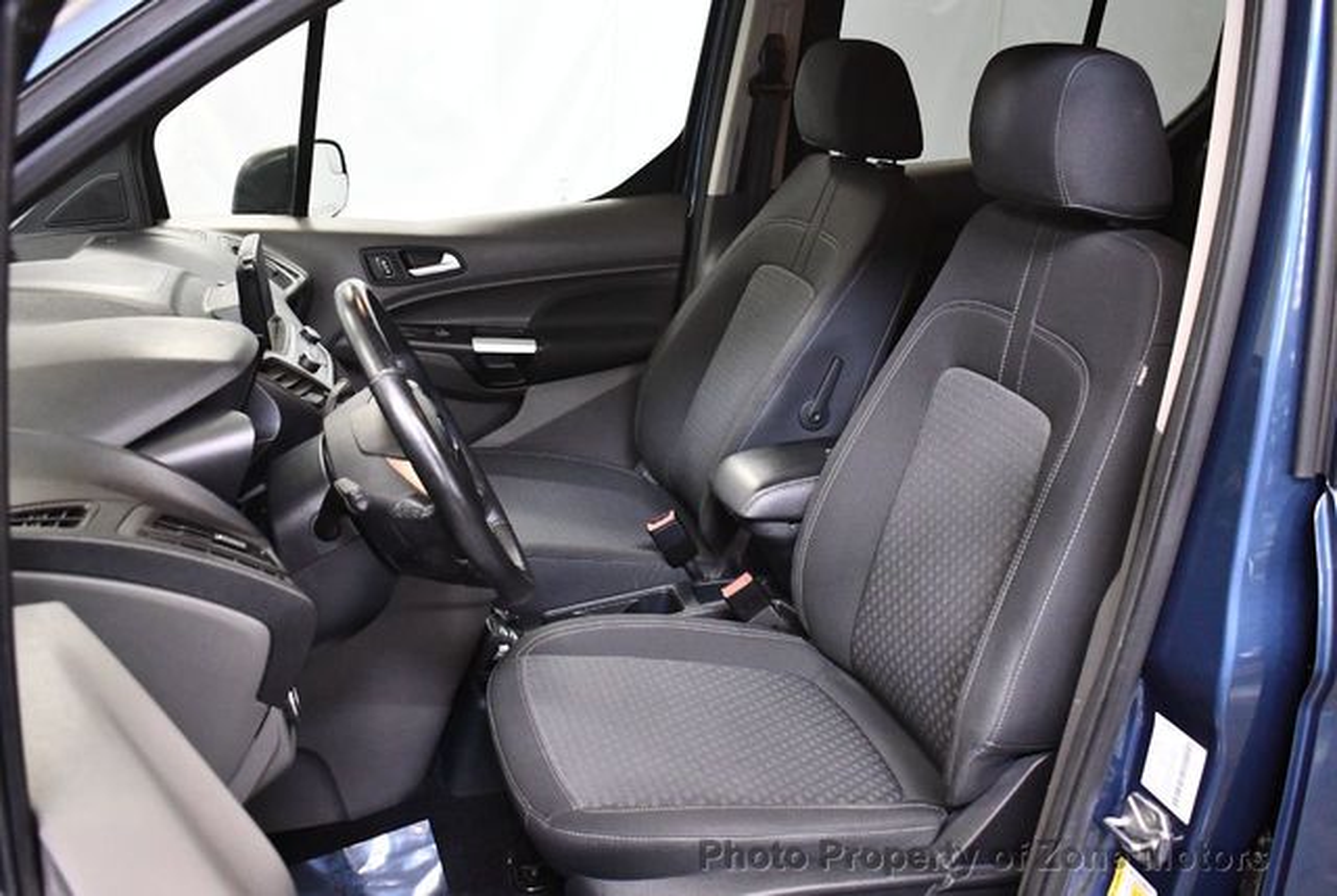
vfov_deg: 37.0
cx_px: 668
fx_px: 1339
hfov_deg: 53.1
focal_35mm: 36
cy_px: 448
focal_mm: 18
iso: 3200
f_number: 3.5
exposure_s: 1/125
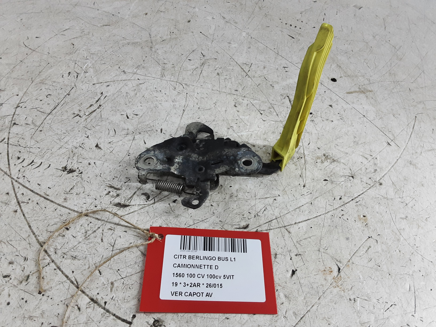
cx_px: 218
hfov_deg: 65.3
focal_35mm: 27
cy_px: 164
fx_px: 340
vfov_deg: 51.4
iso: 125
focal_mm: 2.91
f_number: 1.9
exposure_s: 1/50
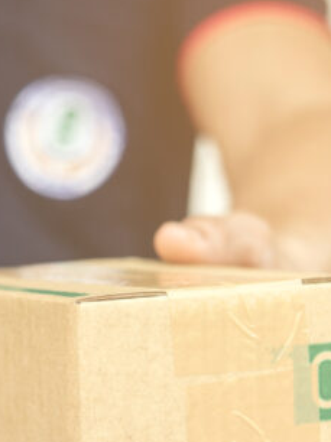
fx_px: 1851
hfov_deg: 10.1
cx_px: -30
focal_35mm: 145
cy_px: 360
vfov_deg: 13.5
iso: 100
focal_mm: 60
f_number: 5
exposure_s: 1/125
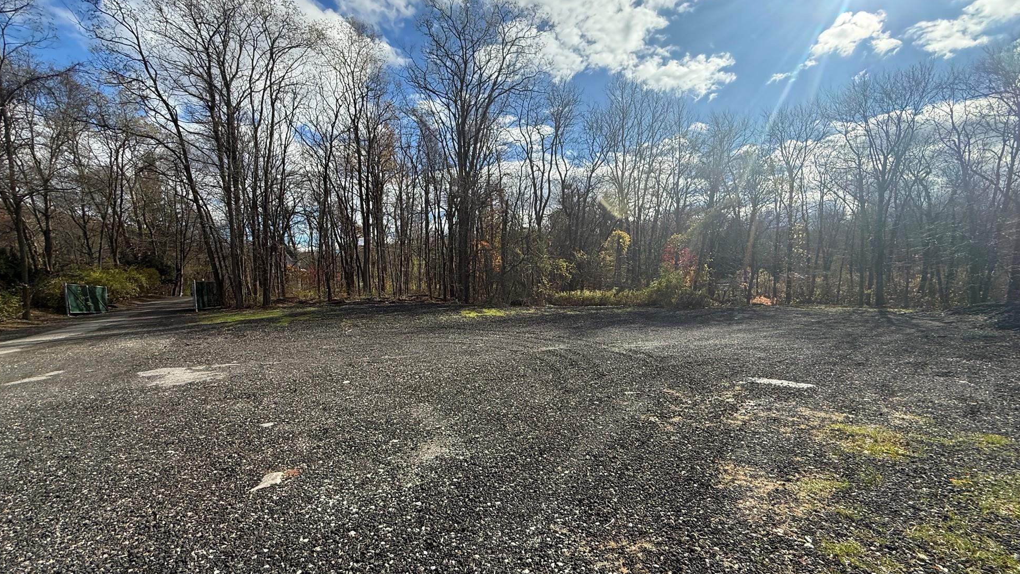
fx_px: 433
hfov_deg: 99.4
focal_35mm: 16
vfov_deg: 66.9
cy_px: 314
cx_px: 503
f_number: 2.2
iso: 64
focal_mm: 2.22
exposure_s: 1/1795
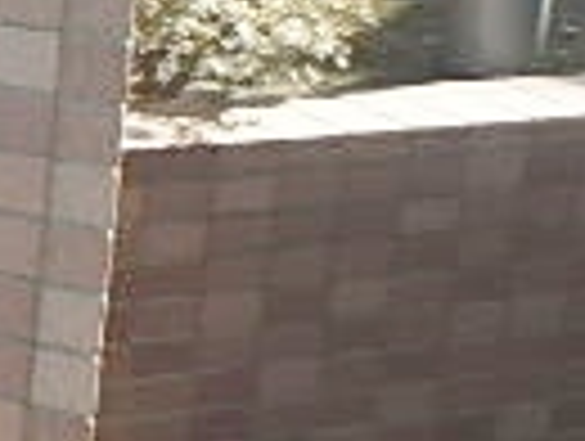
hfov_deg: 13.6
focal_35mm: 103
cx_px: -837
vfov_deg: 13.4
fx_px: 1744
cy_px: -274
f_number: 3.5
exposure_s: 1/200
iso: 125
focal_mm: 3.7
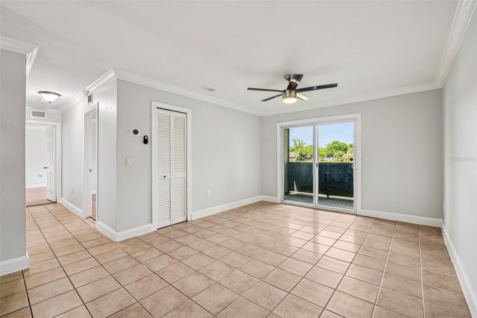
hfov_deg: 96.7
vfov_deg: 73.7
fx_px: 212
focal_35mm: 16
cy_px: 159
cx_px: 238
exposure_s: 1/13
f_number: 8
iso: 400
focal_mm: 16
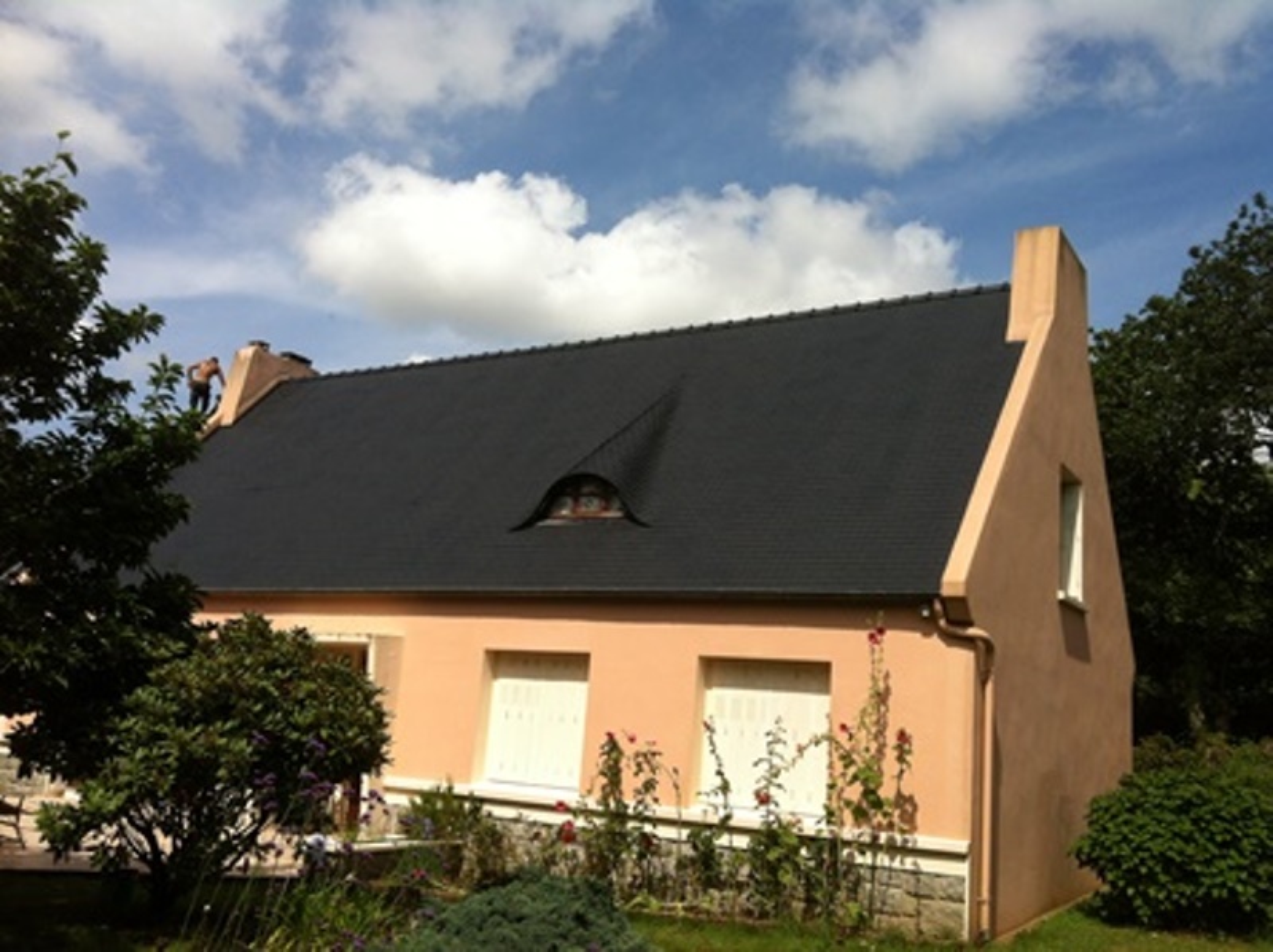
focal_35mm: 35
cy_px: 476
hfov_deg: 52.7
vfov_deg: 40.6
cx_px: 636
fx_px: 1286
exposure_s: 1/2155
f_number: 2.8
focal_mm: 3.85
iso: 80
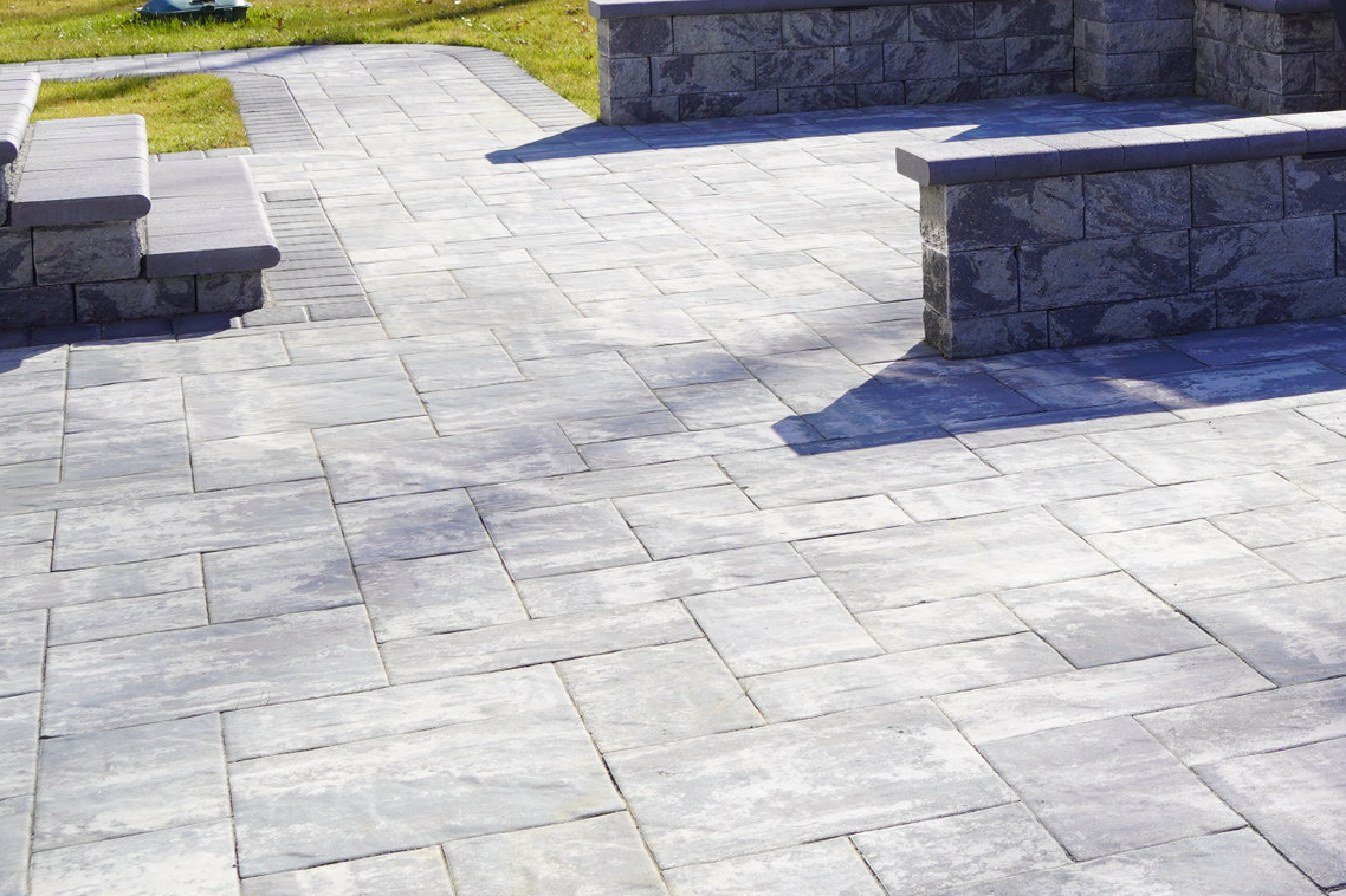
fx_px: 2728
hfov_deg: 25.5
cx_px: 1511
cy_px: -83
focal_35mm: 73
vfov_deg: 18.0
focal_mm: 32
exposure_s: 1/125
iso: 100
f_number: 9
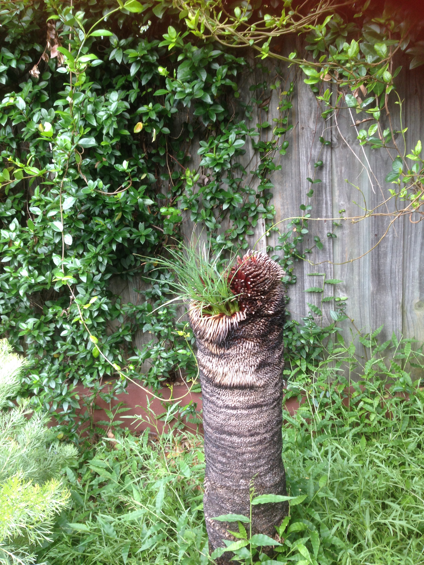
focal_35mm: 33
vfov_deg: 55.4
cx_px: 212
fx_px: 539
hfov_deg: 42.9
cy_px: 282
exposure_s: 1/30
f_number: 2.4
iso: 50
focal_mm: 4.12
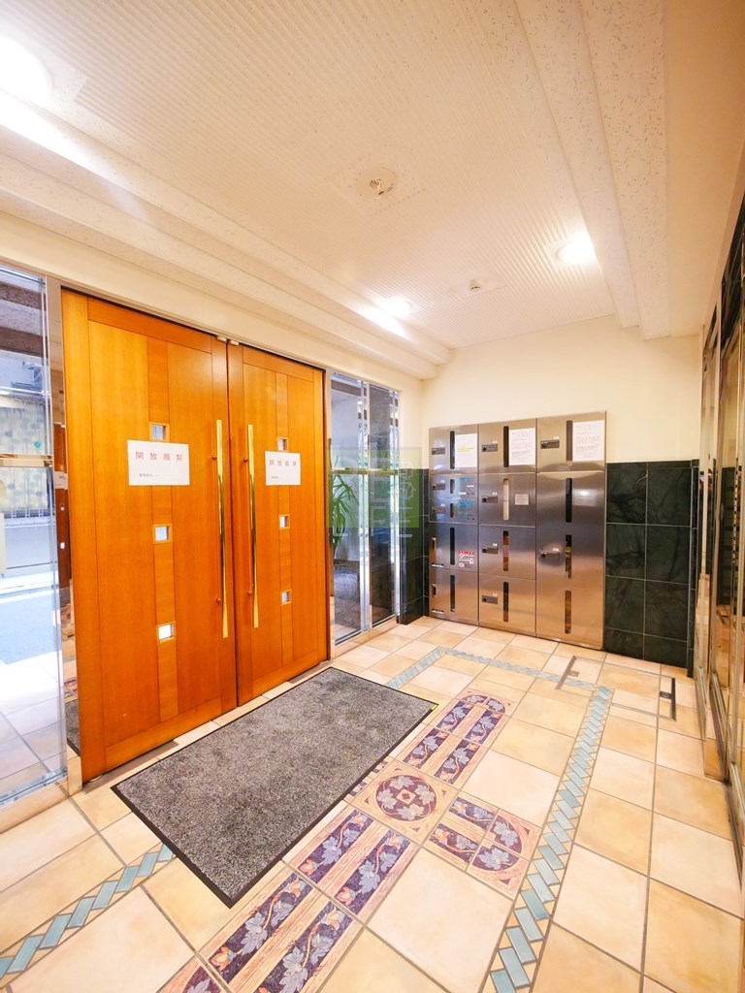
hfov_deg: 85.7
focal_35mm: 14
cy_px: 496
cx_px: 372
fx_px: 402
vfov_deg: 102.1
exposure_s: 1/40
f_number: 4
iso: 3200
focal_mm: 7
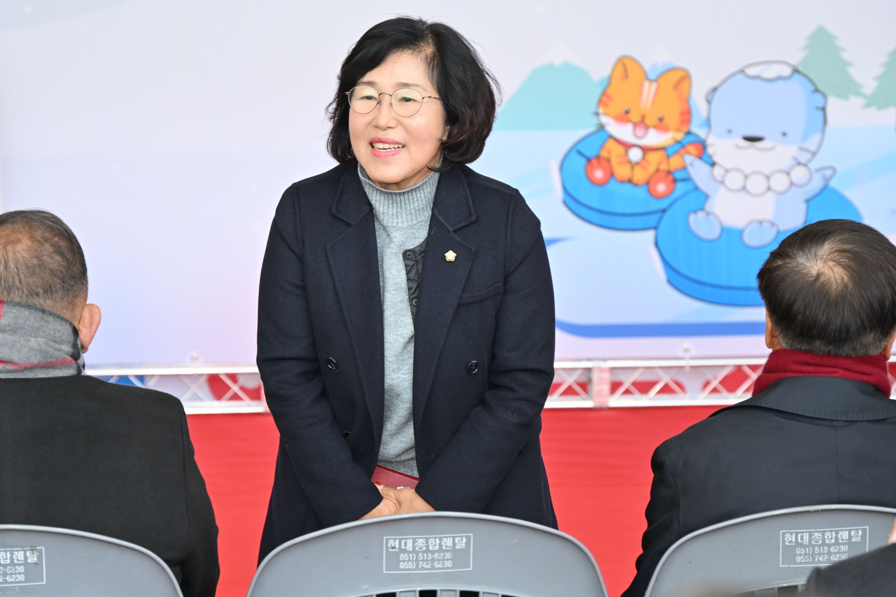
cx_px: 391
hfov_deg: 14.8
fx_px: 3459
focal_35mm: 139
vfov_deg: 9.9
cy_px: 257
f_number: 6.3
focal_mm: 115
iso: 800
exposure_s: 1/250
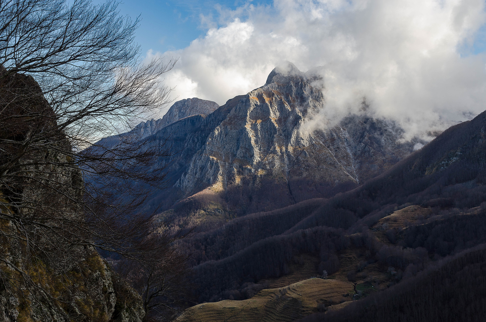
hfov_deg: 46.5
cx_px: 243
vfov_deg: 31.7
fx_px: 566
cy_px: 161
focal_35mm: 42
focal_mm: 28
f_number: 8
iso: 100
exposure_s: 1/125
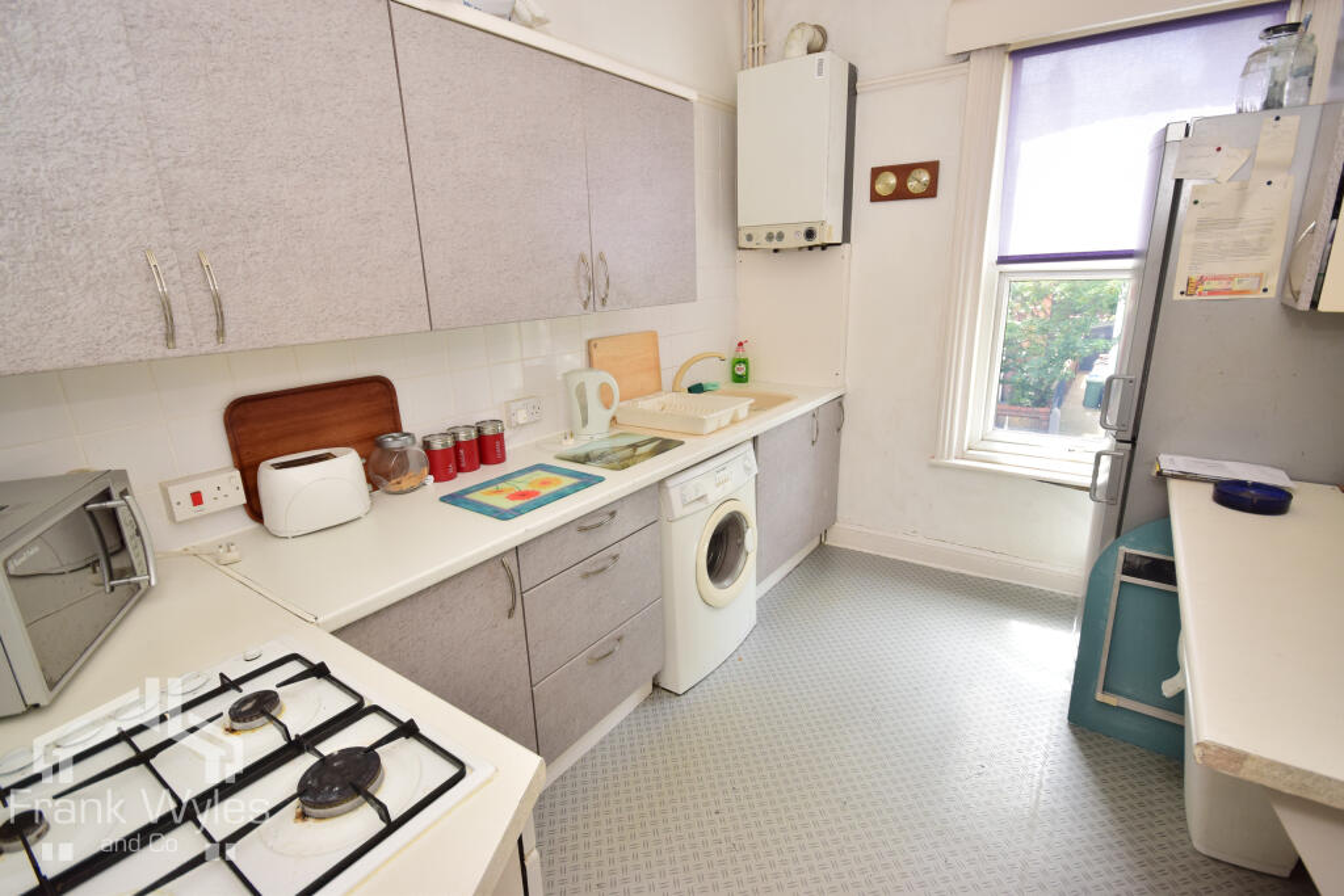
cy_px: 448
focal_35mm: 17
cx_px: 672
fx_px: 644
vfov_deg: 69.7
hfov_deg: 92.4
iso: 500
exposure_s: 1/160
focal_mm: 11.5
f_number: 8
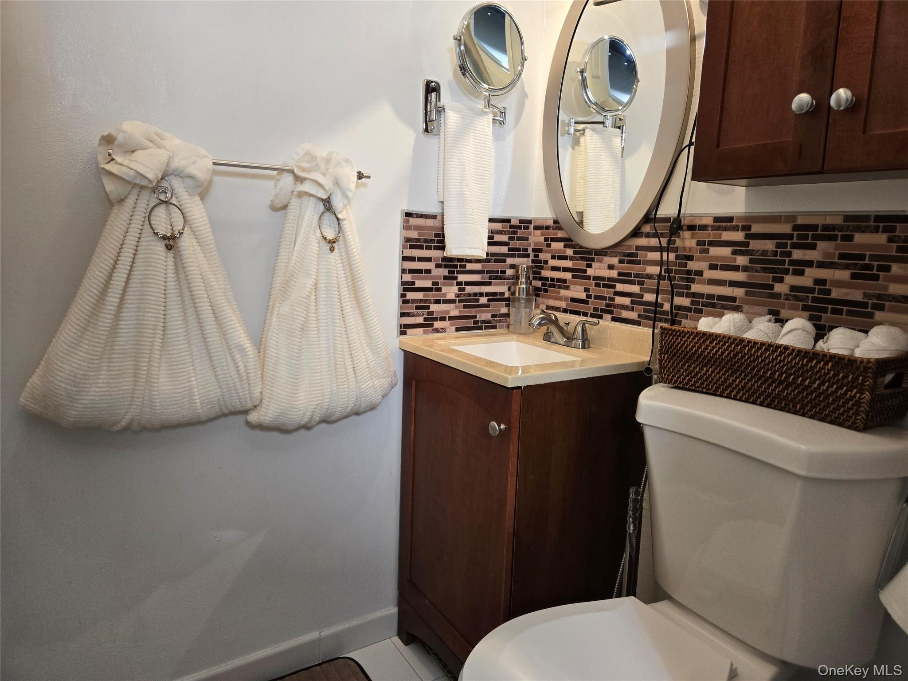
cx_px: 454
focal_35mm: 23
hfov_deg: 73.9
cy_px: 340
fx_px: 603
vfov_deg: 58.9
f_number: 1.8
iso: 200
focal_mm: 5.4
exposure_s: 1/120
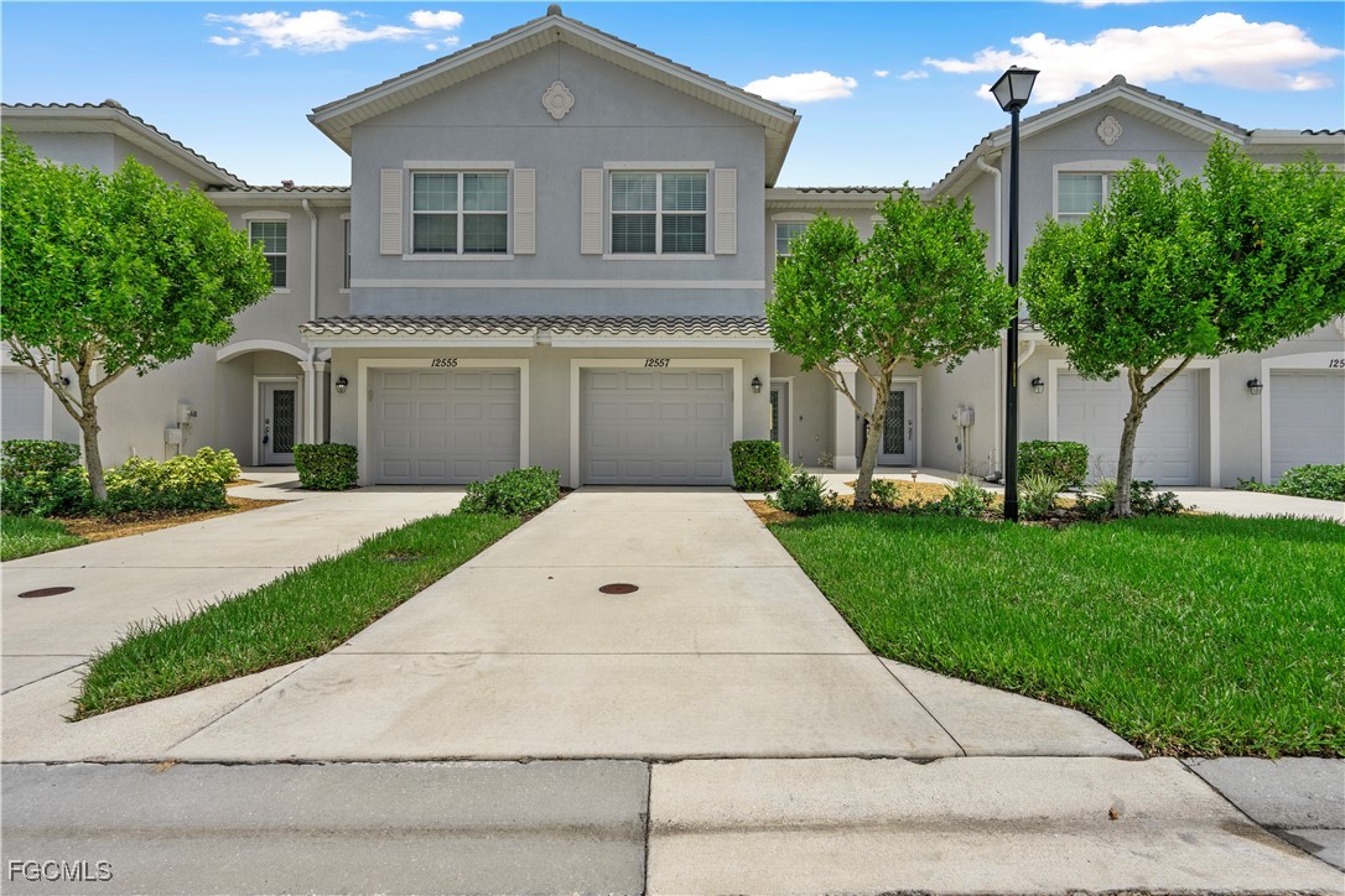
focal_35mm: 16
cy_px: 448
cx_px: 672
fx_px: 598
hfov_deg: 96.7
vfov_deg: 73.7
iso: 400
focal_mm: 16
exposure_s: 1/1600
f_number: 8
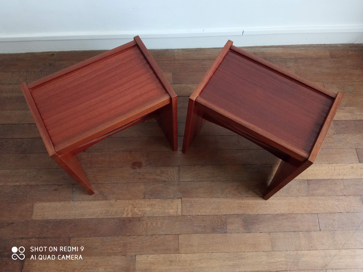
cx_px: 182
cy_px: 136
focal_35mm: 27
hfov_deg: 65.3
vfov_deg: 51.4
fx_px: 283
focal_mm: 3.79
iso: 293
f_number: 2.2
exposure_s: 1/33.3
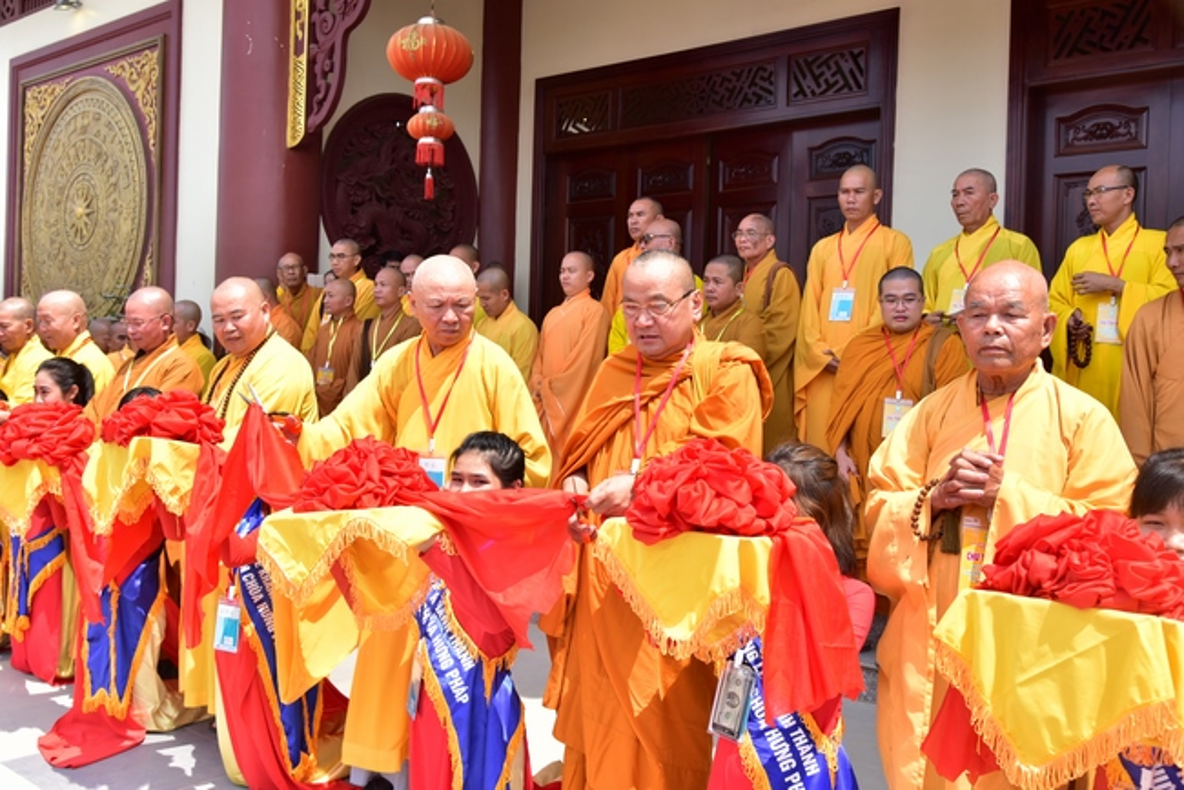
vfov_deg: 38.9
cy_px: 395
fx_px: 1119
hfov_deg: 55.8
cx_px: 592
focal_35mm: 34
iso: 200
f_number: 7.1
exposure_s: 1/320
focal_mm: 34
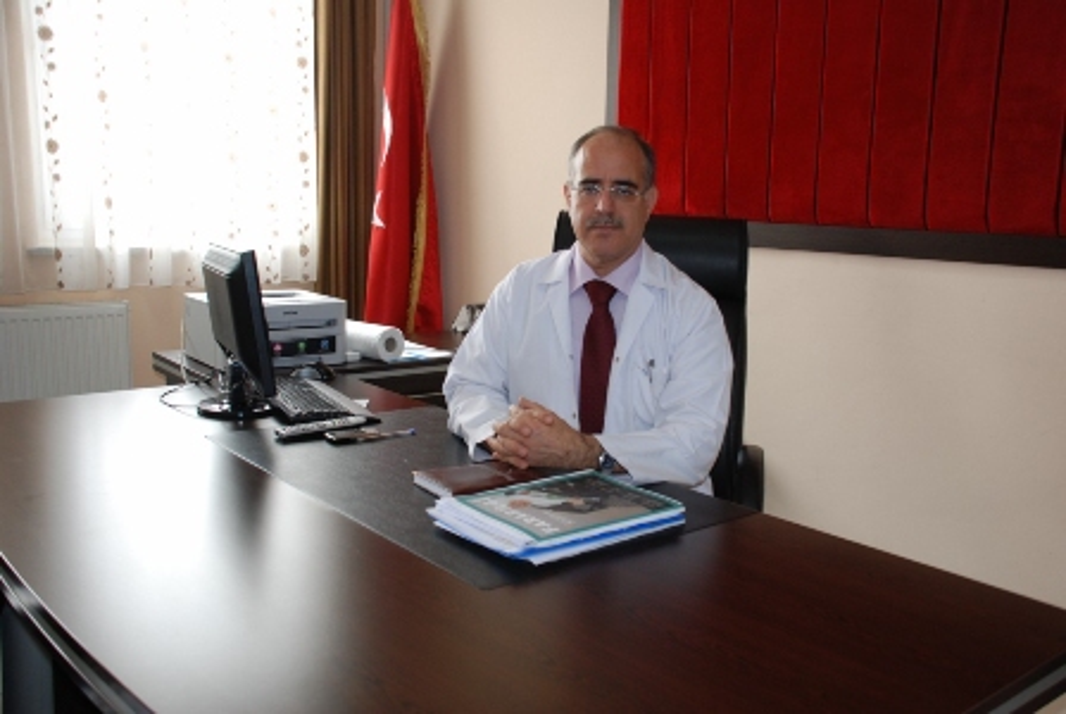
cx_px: 533
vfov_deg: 40.1
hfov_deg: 57.2
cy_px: 357
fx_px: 978
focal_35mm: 33
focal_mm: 22
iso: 200
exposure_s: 1/60
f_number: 3.8
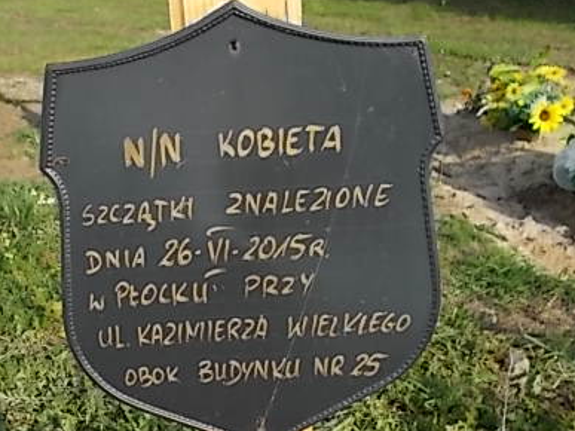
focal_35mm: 43
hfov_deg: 43.2
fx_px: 714
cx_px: 189
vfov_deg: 33.6
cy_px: 220
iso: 80
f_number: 8
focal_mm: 4.6
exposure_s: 1/100
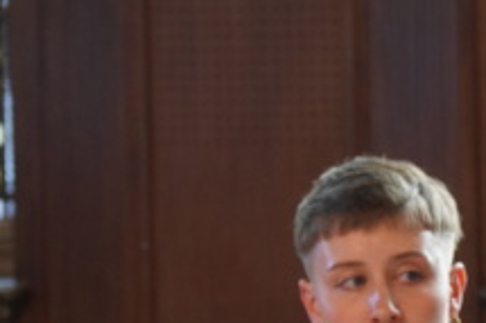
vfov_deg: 4.0
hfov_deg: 6.0
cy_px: 500
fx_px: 4600
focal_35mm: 341
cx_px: 692
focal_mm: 70
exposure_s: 1/160
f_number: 4
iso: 1250
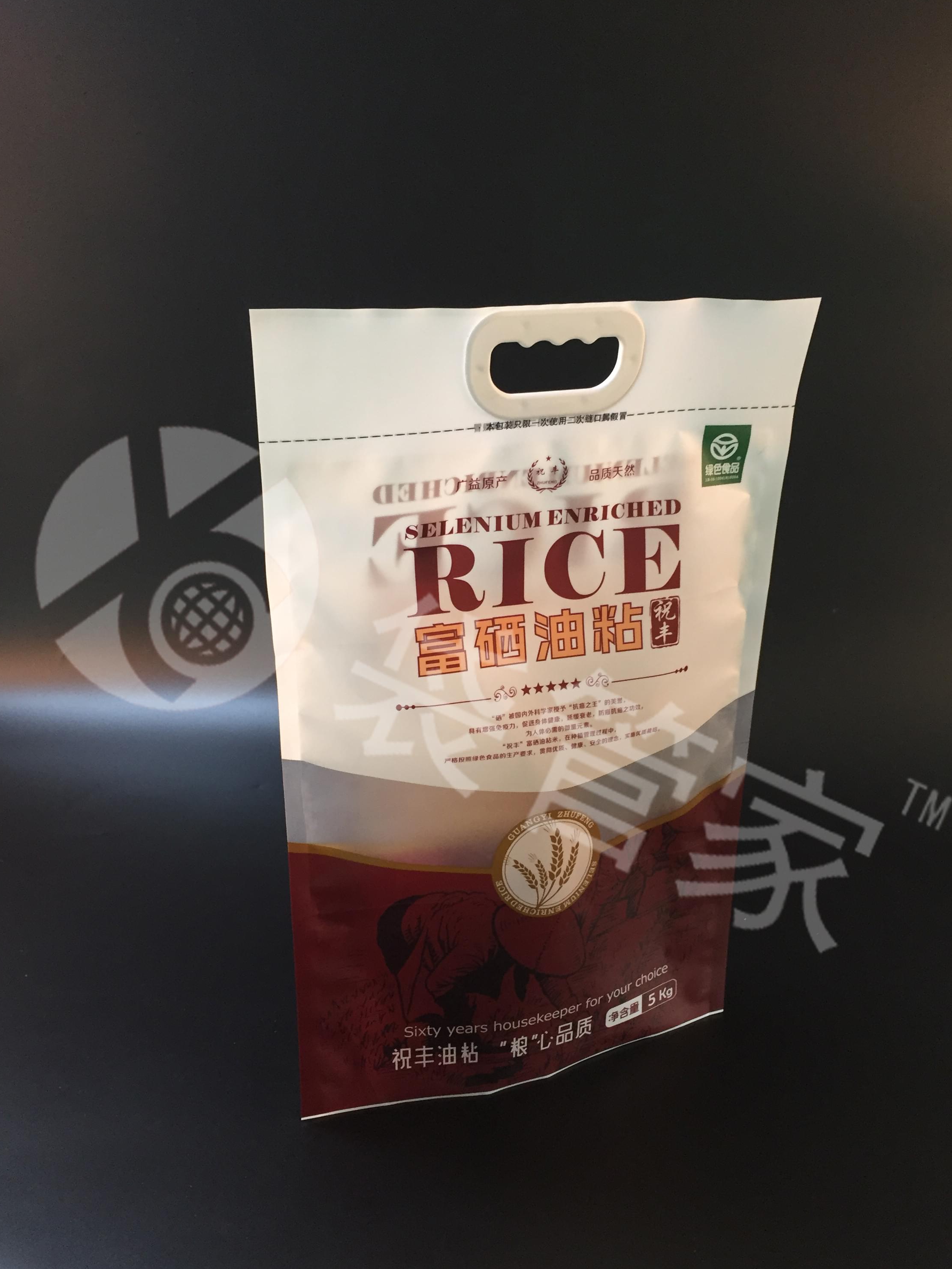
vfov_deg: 56.7
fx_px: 1173
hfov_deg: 44.2
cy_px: 689
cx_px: 494
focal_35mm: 32
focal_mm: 4.15
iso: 160
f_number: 2.2
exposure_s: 1/33
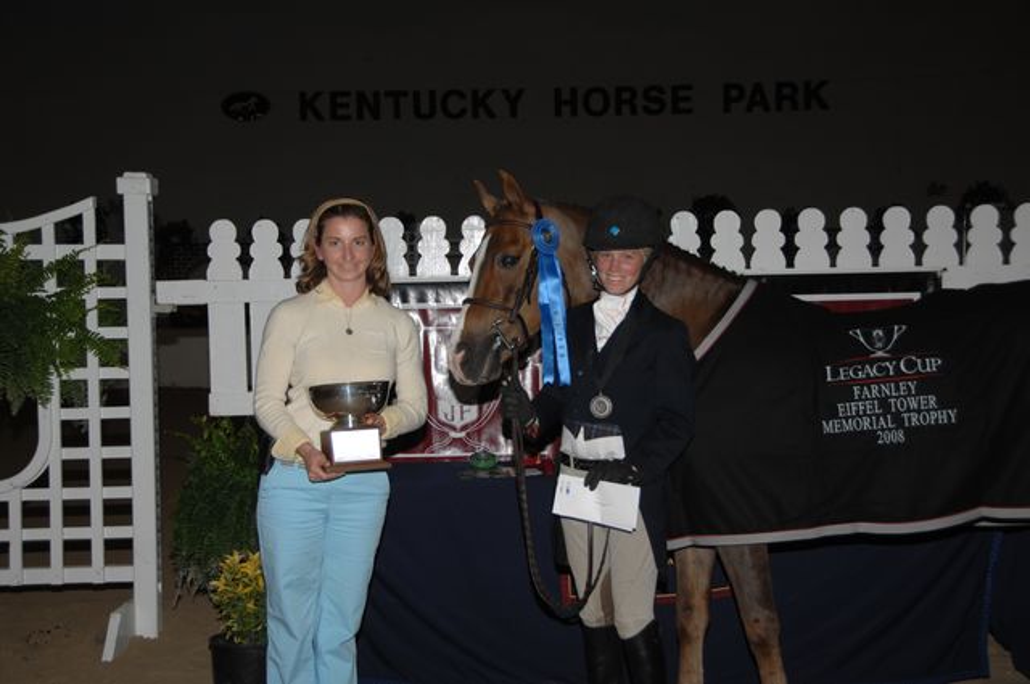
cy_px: 342
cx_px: 515
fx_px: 1543
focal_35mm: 54
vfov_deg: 25.0
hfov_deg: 36.9
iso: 100
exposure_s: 1/125
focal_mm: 36
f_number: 4.2
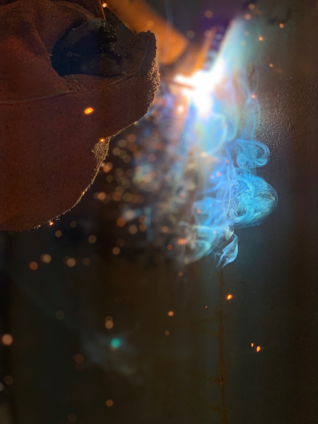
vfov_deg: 36.8
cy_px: 212
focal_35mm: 52
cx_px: 159
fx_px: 637
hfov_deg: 28.0
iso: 16
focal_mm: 6
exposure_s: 1/1261
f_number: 2.4
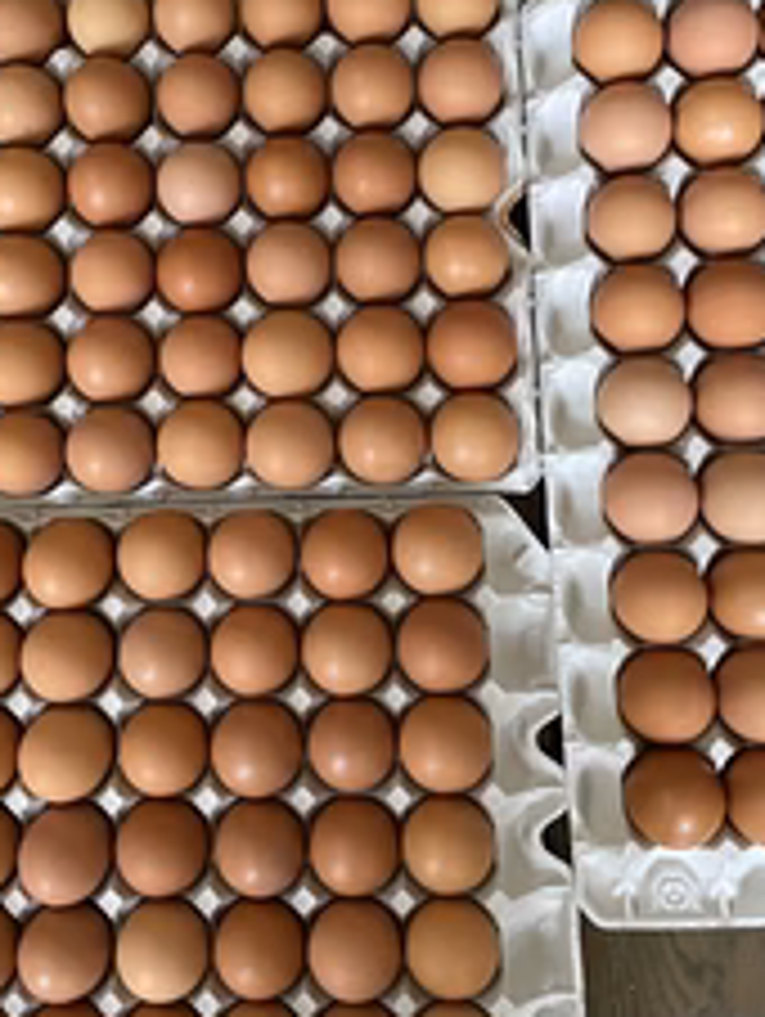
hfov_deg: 31.5
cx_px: 328
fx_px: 1353
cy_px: 320
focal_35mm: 46
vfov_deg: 40.6
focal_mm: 4.2
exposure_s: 1/47
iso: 500
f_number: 1.6
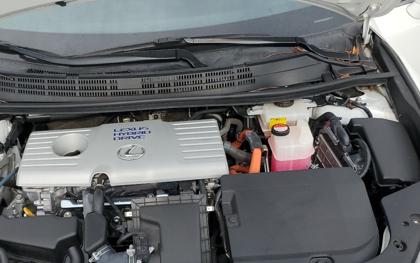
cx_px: 164
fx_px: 481
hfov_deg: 46.9
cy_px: 192
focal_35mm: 42
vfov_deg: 30.1
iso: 50
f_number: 1.5
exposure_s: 1/1429
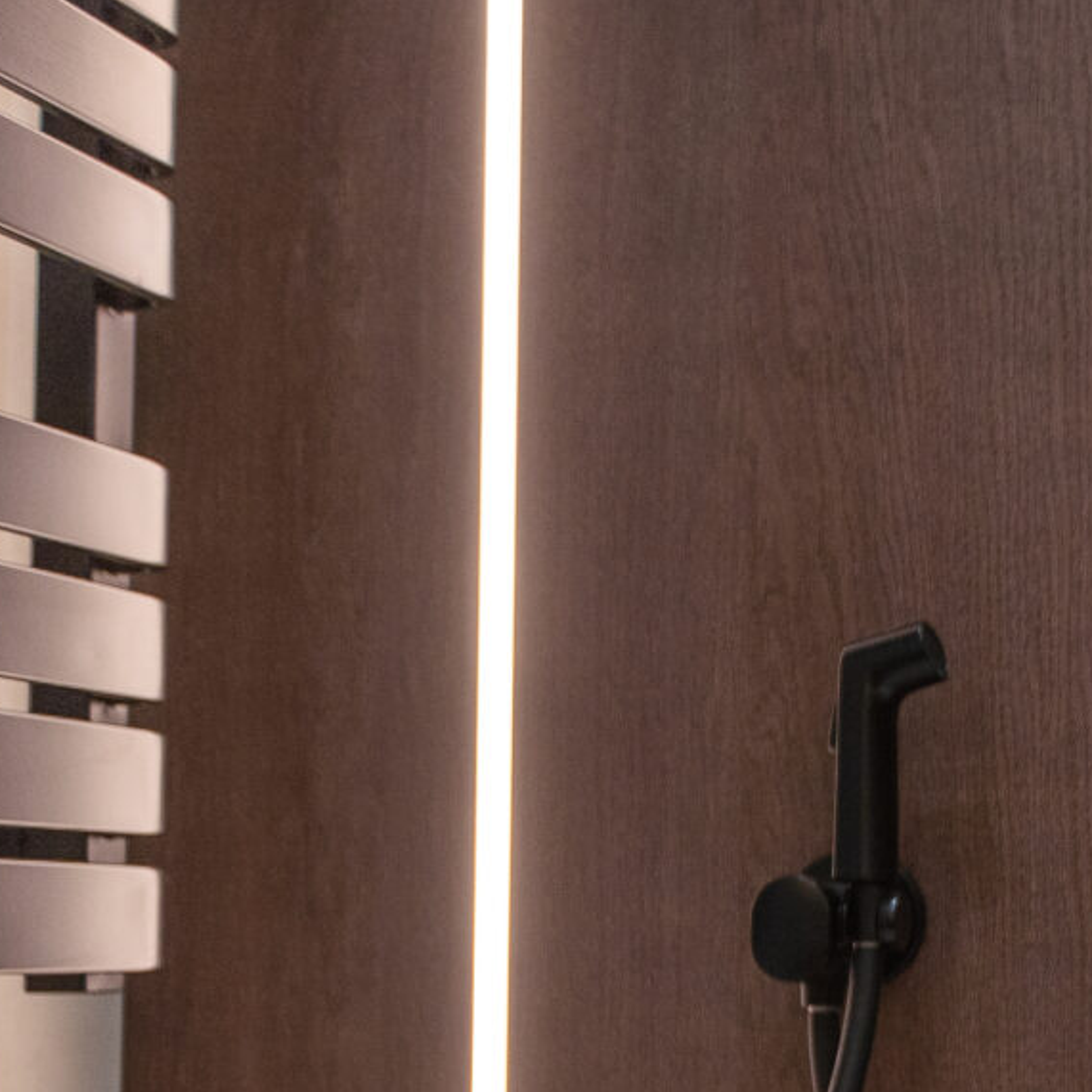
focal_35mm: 61
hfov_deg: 19.9
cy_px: 1229
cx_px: 2006
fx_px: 2177
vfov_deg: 25.8
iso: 250
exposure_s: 1/60
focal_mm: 16
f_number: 2.8
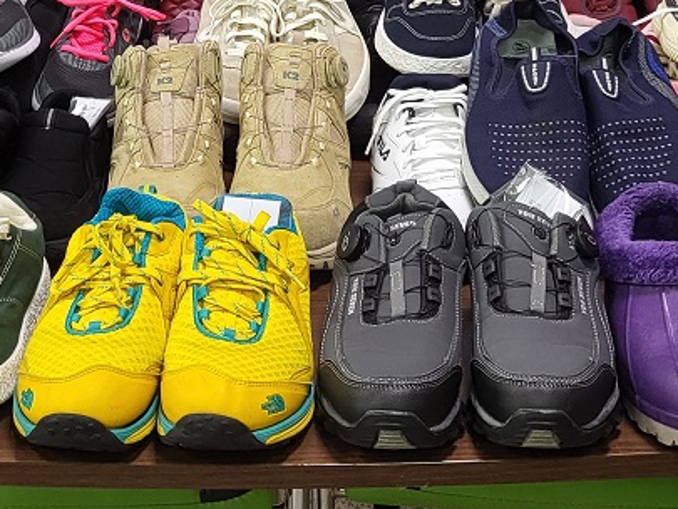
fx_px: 1509
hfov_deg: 25.3
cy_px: -87
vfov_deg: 18.3
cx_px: 266
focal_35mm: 77
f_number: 1.8
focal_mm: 4.25
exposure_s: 1/60
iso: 200
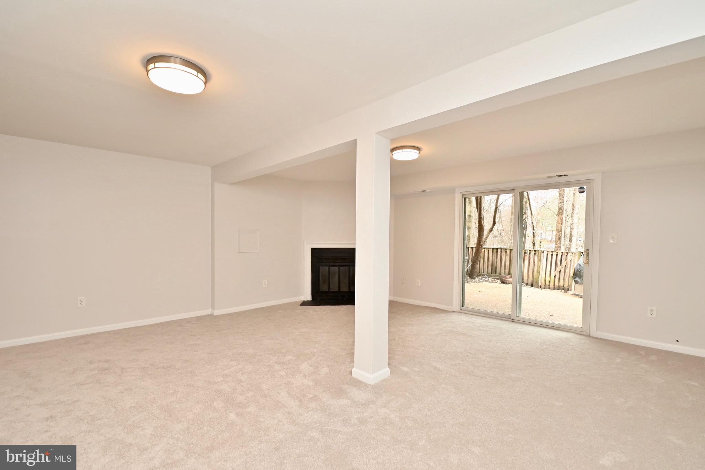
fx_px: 294
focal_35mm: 15
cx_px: 352
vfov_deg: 77.3
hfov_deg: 100.4
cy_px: 235
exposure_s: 1/25
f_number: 7.1
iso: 200
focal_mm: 10
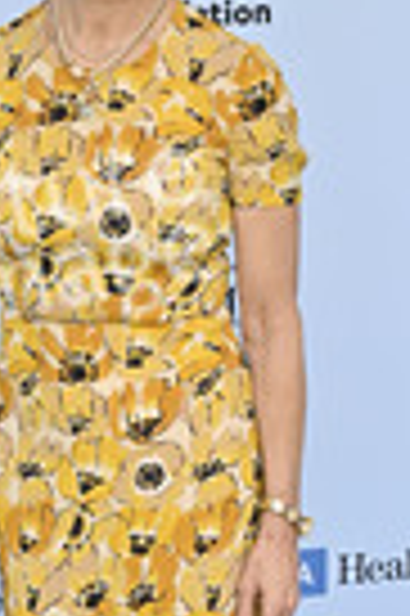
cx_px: 113
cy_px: 481
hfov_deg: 11.7
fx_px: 2004
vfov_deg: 17.4
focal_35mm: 117
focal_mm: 40
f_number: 6.3
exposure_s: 1/320
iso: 640
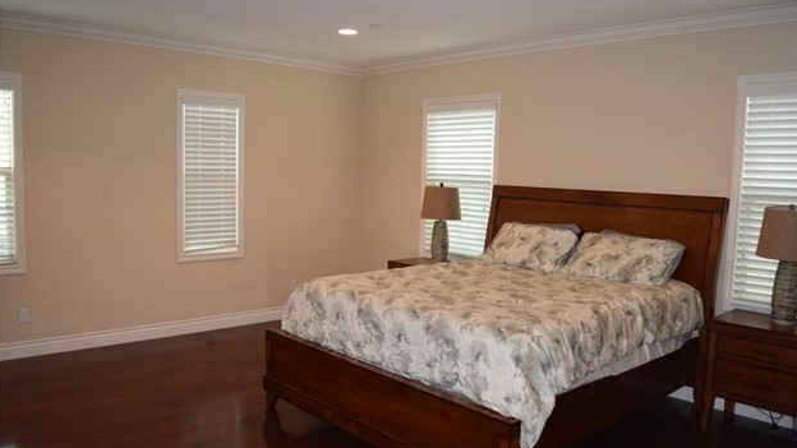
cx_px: 400
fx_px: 613
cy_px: 235
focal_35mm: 29
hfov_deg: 66.1
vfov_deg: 40.2
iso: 800
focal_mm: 18
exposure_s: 1/60
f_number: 3.5
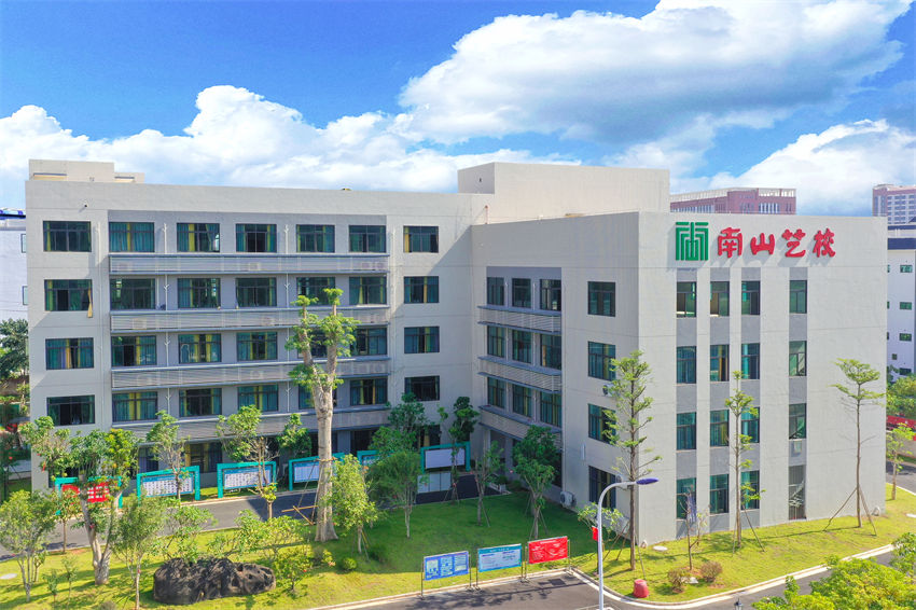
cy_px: 305
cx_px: 458
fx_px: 712
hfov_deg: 65.5
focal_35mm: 28
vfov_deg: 46.4
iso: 100
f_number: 5
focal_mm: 10.26
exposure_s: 1/320
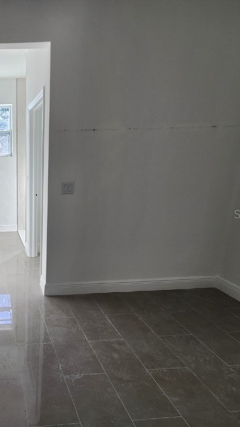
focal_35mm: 19
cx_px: 1
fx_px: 215
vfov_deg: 89.6
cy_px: 214
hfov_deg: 48.2
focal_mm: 2.2
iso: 64
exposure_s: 1/120
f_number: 2.2
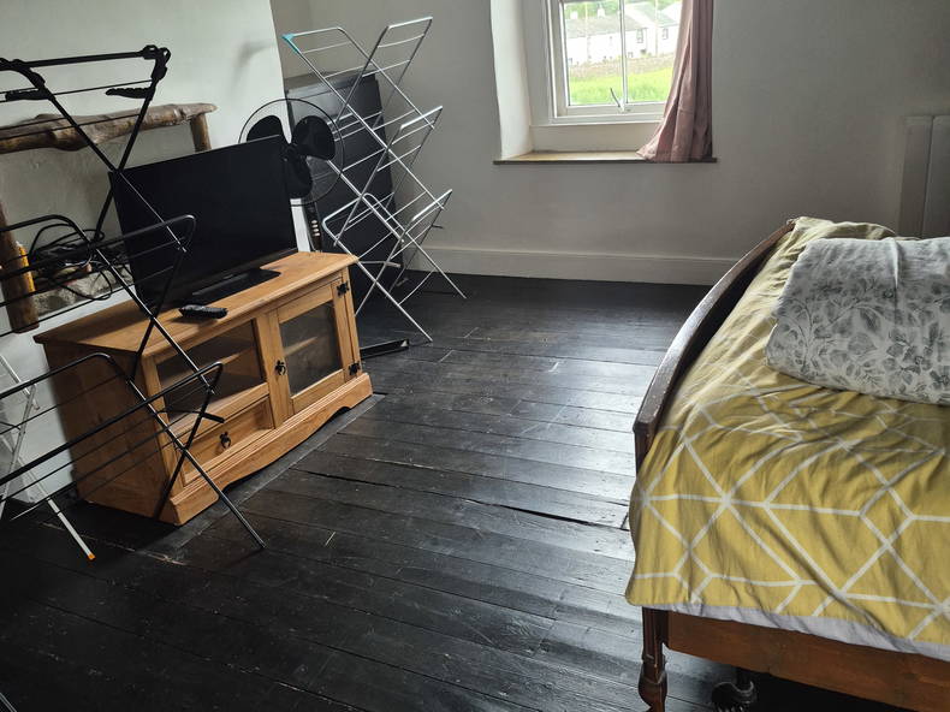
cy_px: 356
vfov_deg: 58.9
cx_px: 475
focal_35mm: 23
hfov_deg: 73.9
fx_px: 631
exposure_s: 1/100
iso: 400
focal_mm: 5.4
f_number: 1.8
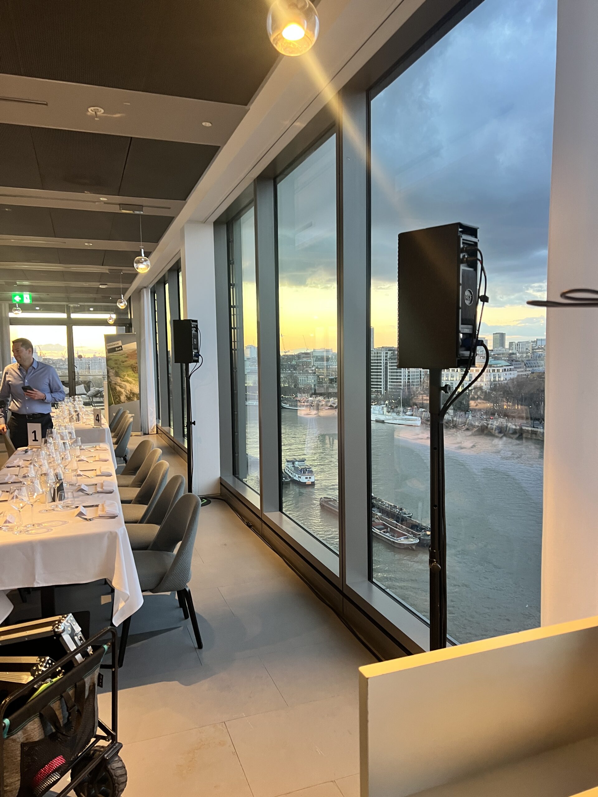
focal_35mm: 26
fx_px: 599
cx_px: 299
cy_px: 398
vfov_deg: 67.3
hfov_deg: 53.1
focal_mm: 5.7
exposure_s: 1/50
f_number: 1.5
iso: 200
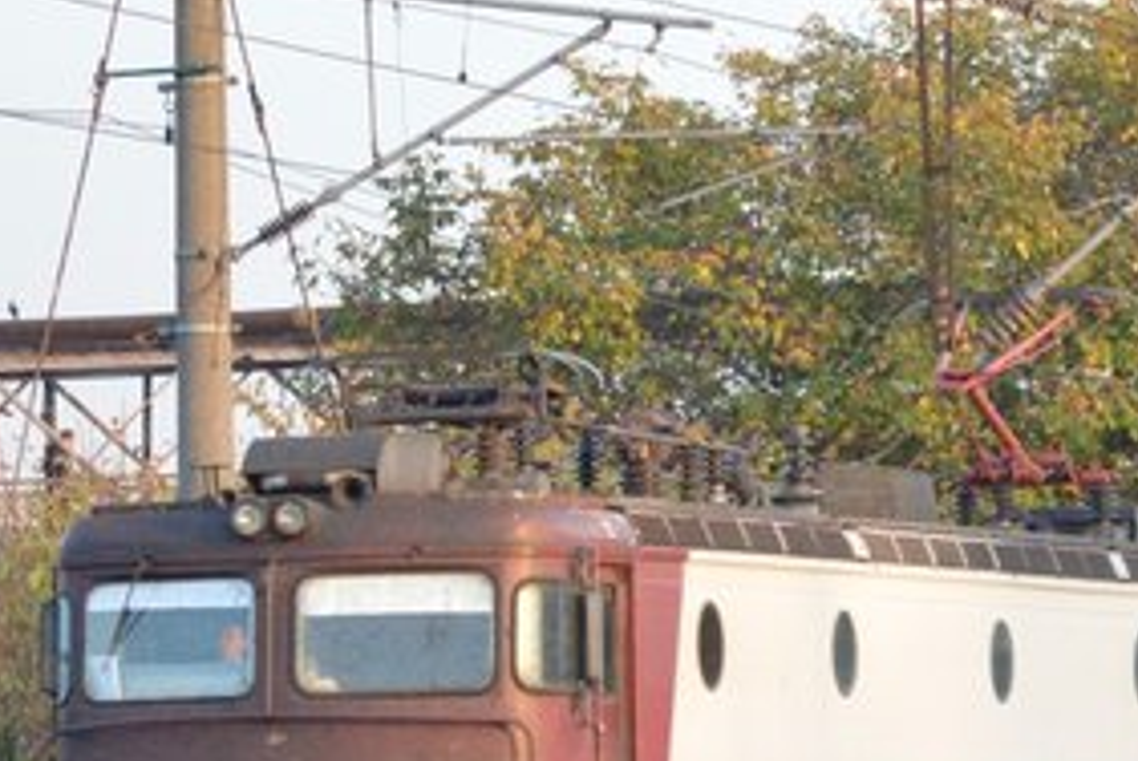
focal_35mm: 298
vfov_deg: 4.6
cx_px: 1482
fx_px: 9430
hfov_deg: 6.8
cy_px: 718
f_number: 4.2
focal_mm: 70
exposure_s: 1/500
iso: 1250
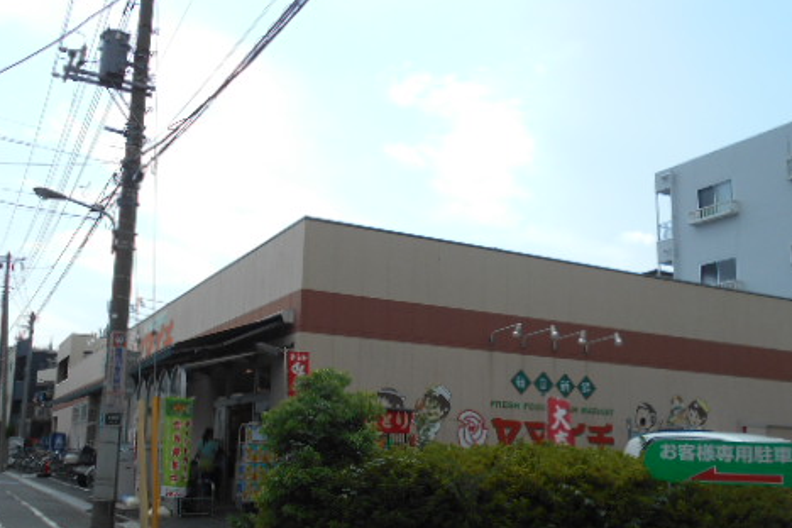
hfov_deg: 51.9
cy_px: 301
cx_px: 371
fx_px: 814
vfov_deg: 35.9
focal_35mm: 37
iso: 80
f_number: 3.2
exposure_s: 1/1250
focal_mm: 4.6
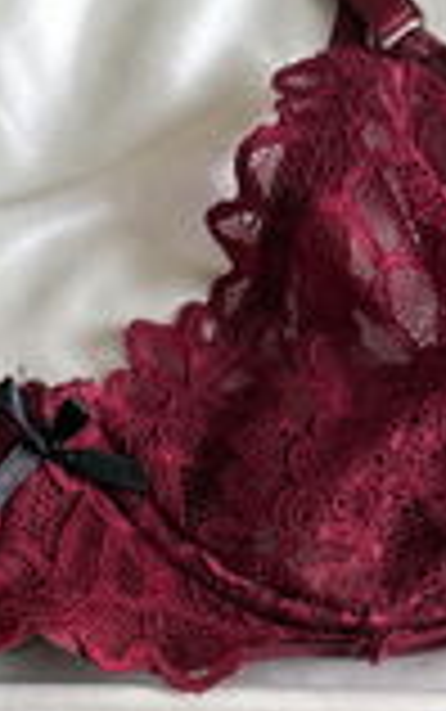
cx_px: -45
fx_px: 1669
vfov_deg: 21.1
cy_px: 1006
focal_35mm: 86
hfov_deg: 14.8
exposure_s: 1/64
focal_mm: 6.76
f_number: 1.78
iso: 200
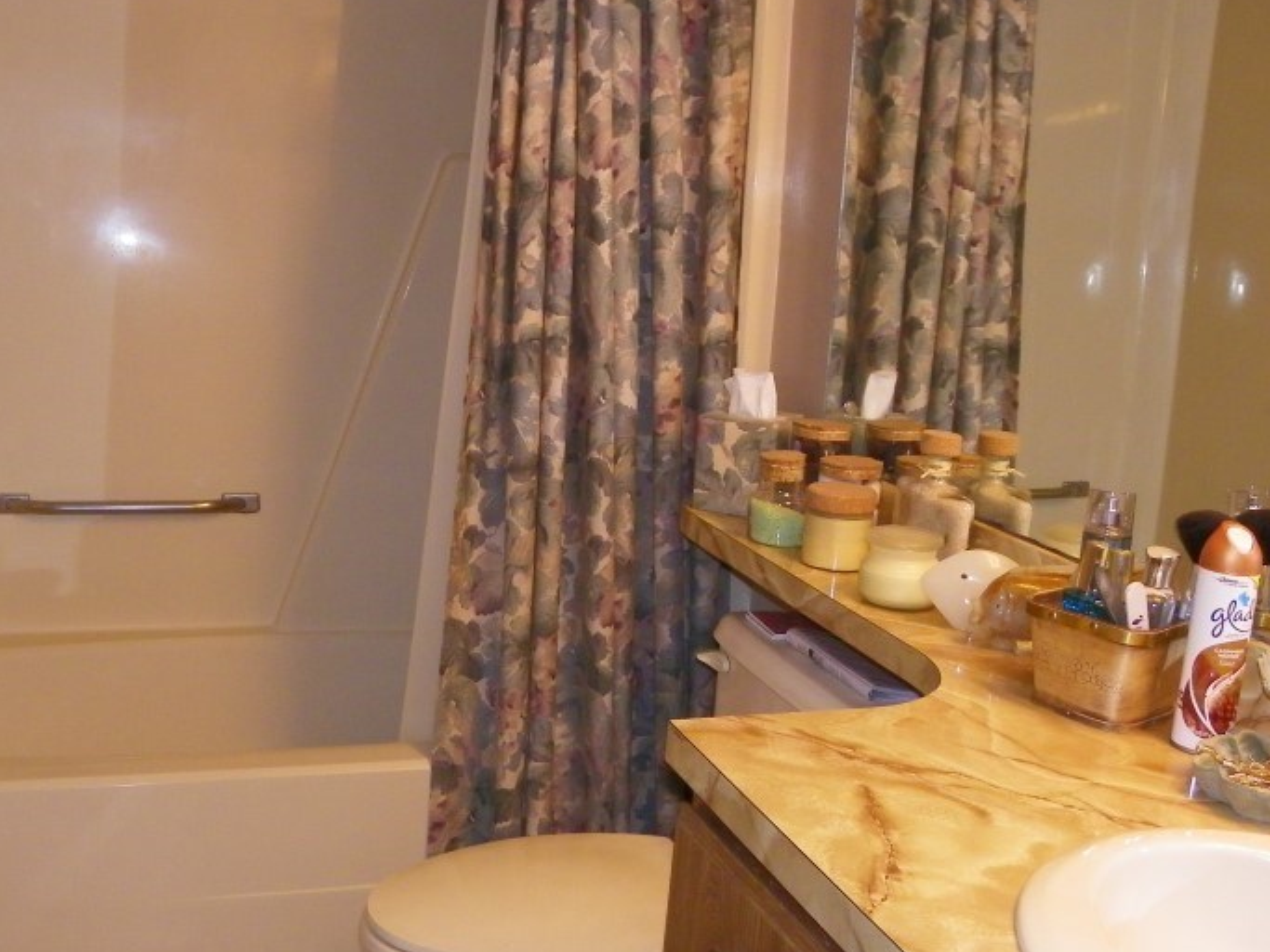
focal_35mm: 39
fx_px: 1431
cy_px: 450
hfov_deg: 47.5
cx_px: 498
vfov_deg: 36.8
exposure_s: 1/30
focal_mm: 4.6
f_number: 2.8
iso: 200
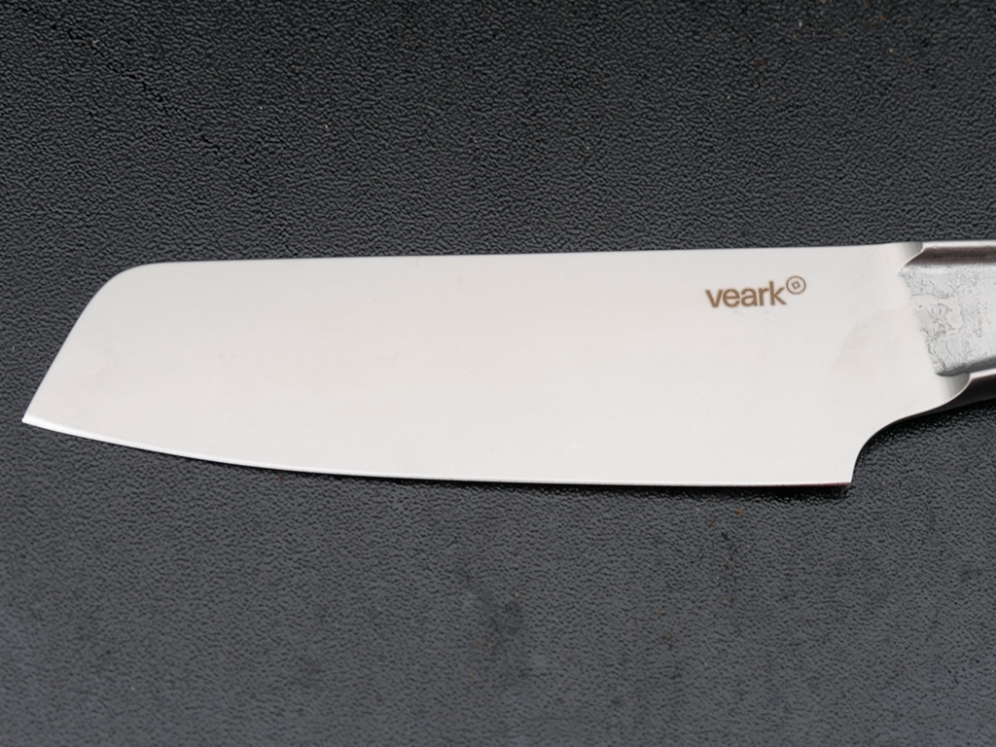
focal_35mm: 122
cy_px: 374
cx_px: 498
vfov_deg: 12.1
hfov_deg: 16.1
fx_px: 3510
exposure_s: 1/160
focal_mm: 61
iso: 200
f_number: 5.2
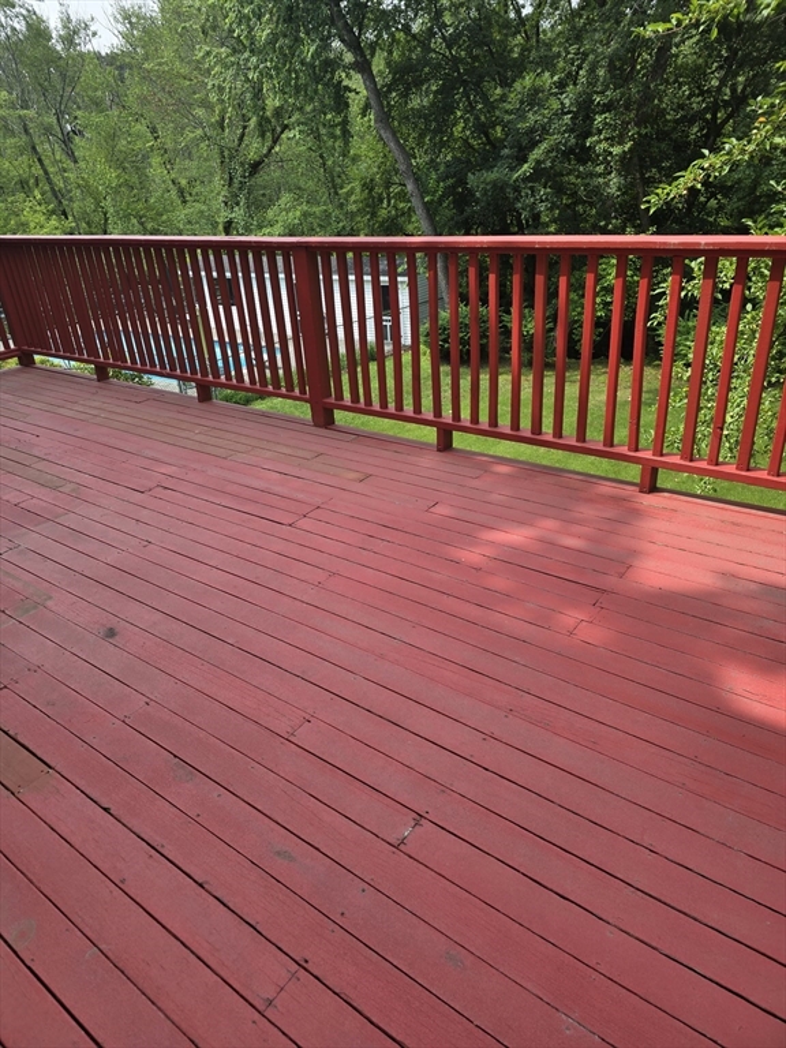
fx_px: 696
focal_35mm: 23
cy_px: 524
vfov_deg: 73.9
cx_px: 393
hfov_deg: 58.9
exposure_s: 1/443
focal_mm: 6.3
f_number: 1.7
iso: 12
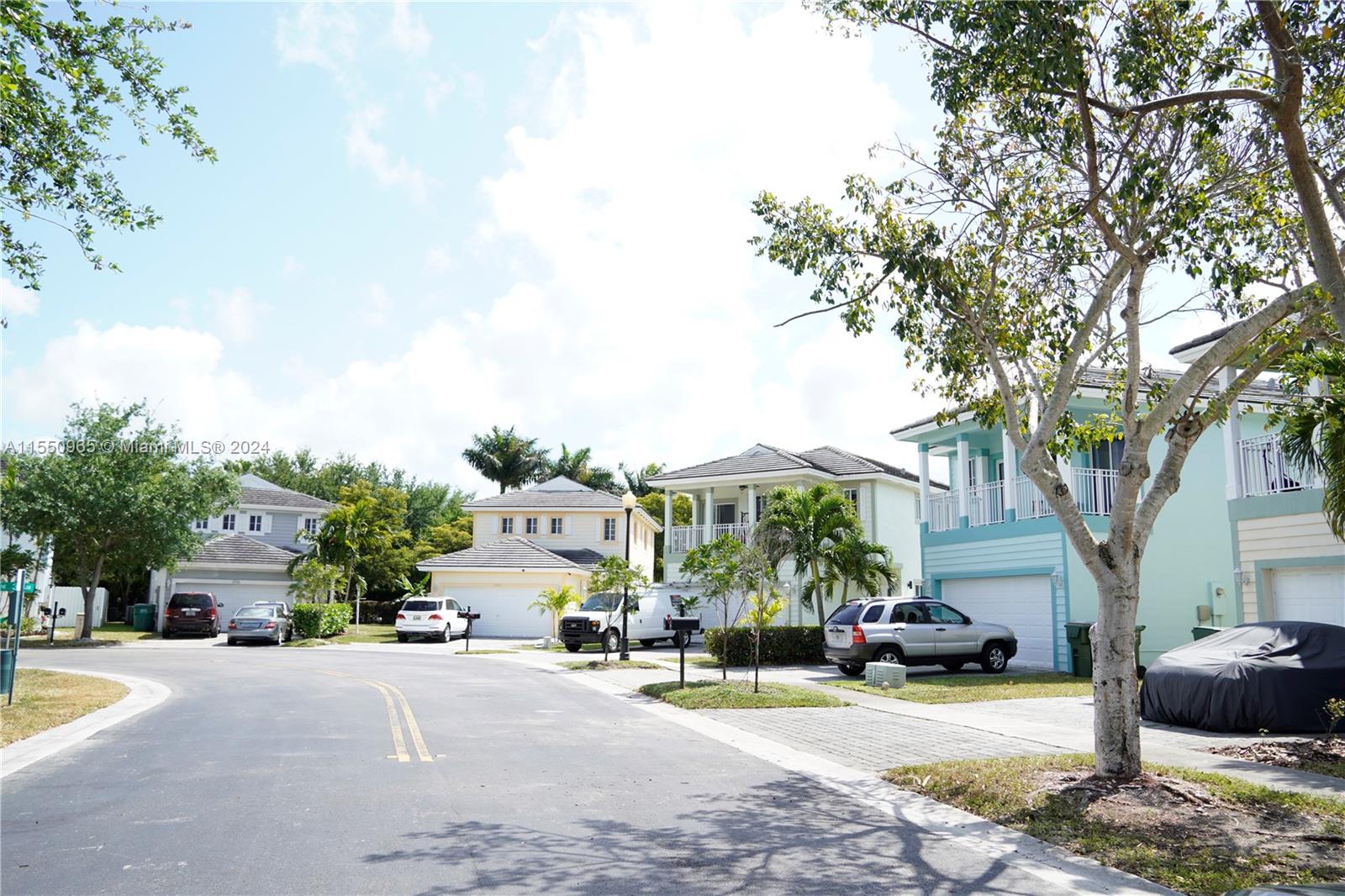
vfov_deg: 47.9
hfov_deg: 67.4
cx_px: 672
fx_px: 1008
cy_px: 448
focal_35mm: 27
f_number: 5
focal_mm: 18
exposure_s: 1/320
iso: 100
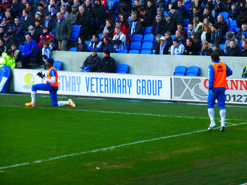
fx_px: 1648
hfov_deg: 8.6
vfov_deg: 6.4
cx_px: 124
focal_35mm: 231
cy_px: 92
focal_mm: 41.3
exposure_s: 1/80
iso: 400
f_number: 5.6
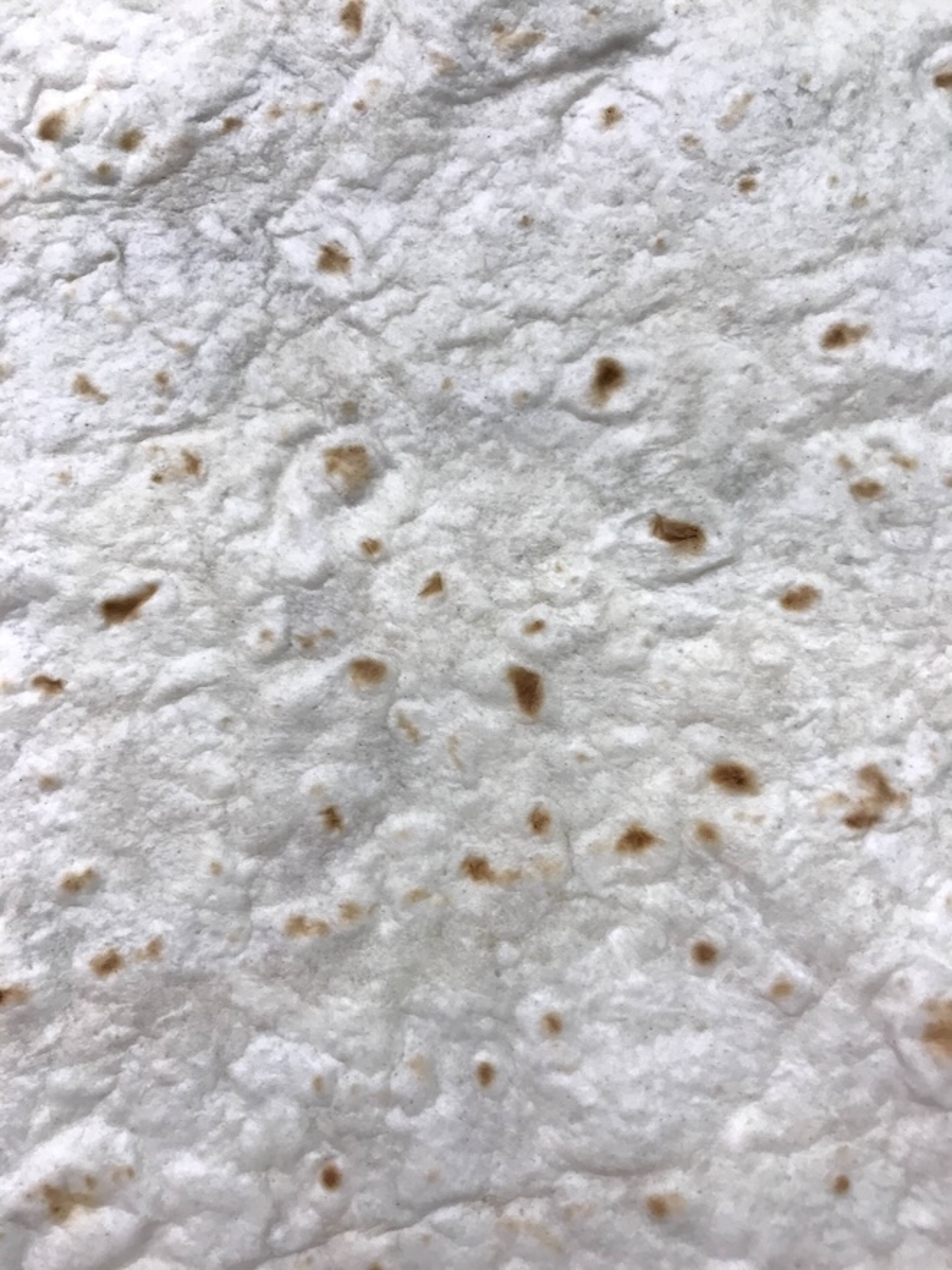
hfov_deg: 49.7
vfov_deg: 63.4
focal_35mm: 28
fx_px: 1027
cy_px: 635
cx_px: 476
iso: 32
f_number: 1.8
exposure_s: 1/100
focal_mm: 3.99
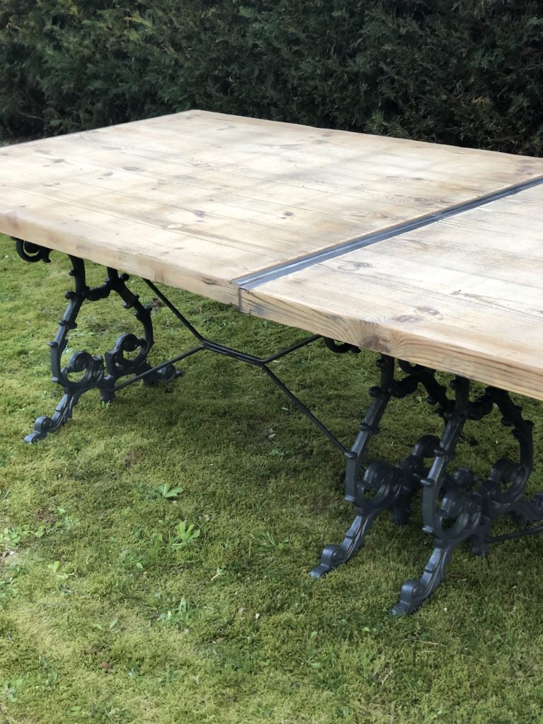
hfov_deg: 28.0
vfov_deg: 36.8
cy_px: 362
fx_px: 1088
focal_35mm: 52
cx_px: 272
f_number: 2.4
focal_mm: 6
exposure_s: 1/60
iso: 40
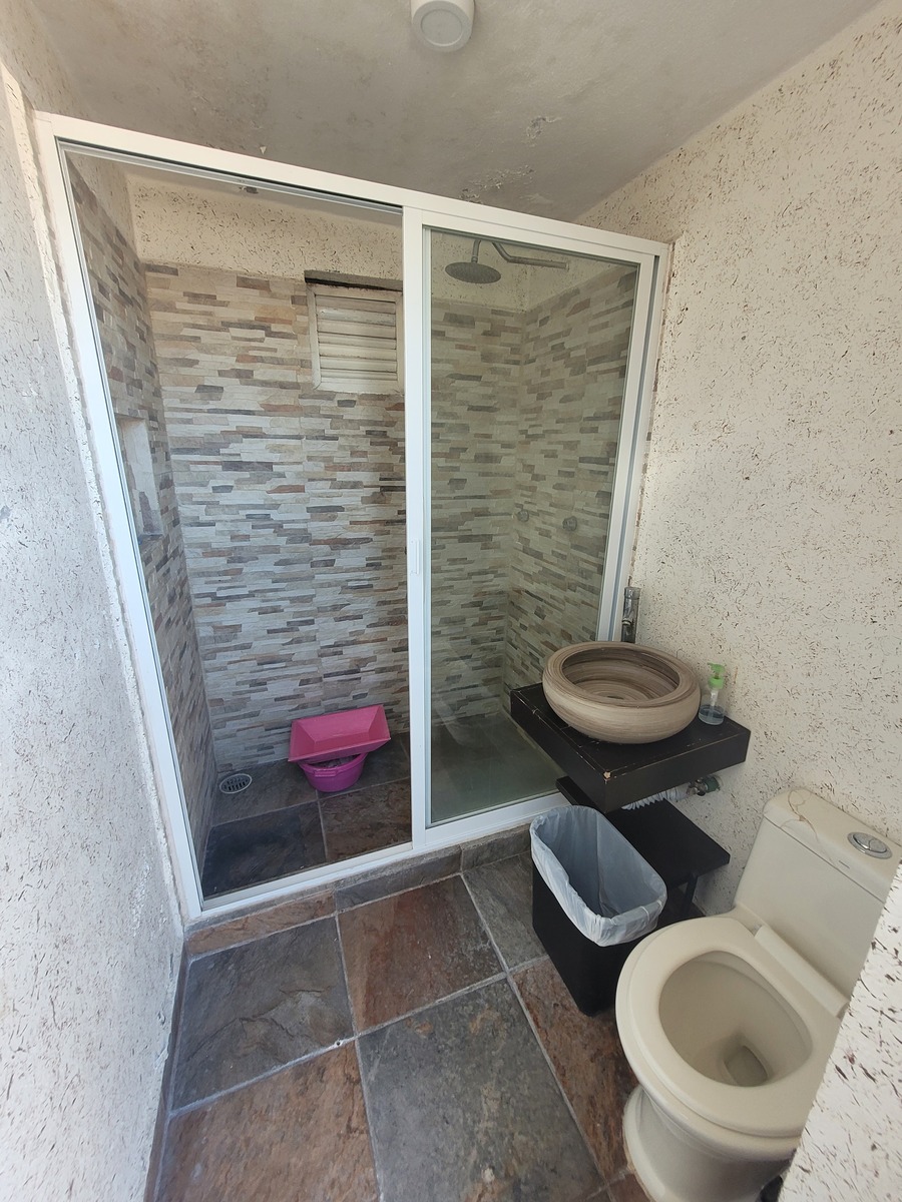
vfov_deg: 106.2
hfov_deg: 89.9
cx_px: 451
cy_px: 601
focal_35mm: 13
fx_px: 452
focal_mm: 1.74
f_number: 2.2
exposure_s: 1/50
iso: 100
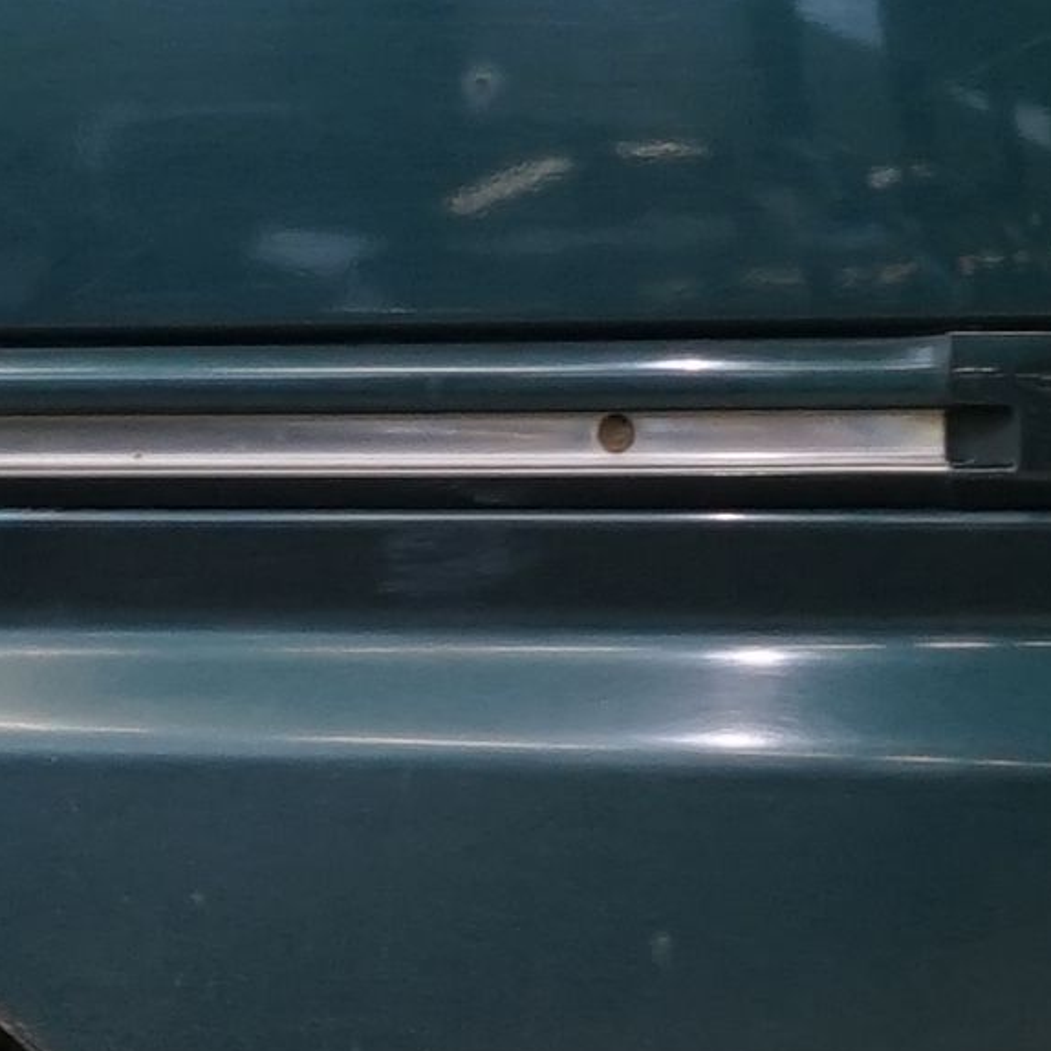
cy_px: 549
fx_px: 10065
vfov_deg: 6.0
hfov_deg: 5.8
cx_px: -1340
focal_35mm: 293
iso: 640
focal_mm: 33
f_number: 5.6
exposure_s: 1/30
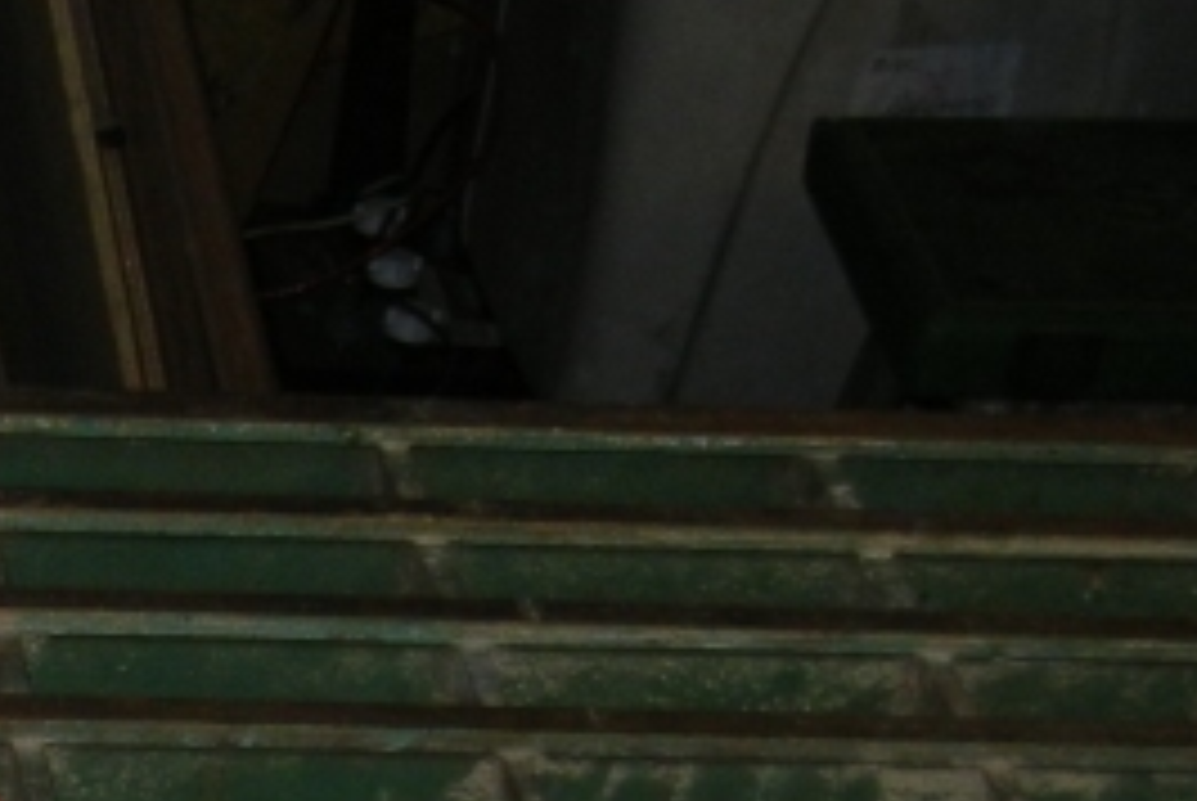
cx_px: -446
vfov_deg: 10.8
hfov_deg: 16.0
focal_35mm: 120
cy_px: 1418
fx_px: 3994
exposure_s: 1/30
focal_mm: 5.4
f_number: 3.5
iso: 200
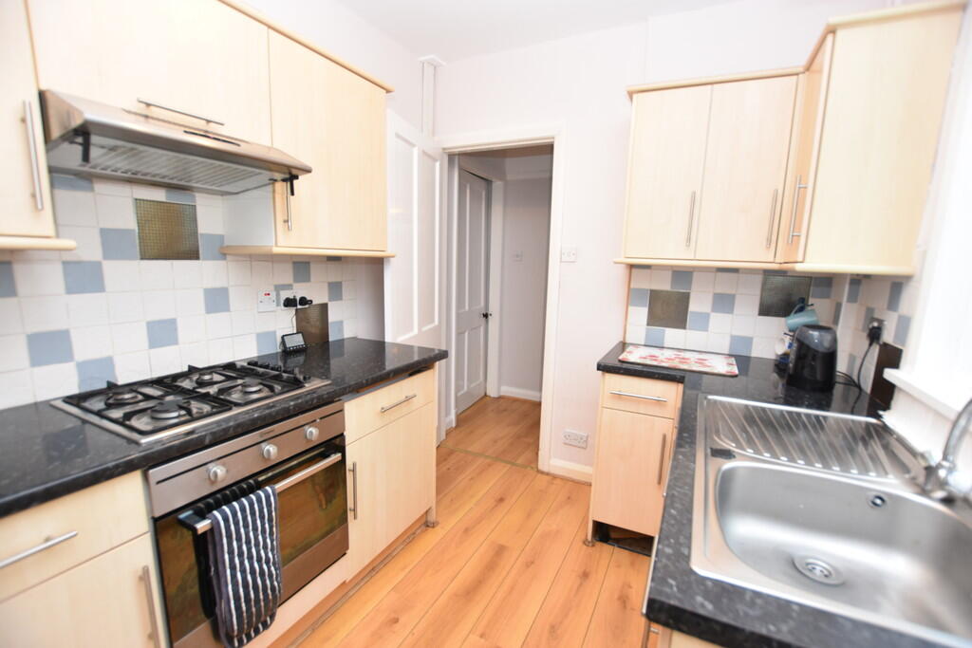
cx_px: 486
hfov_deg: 100.4
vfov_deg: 77.3
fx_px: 405
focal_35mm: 15
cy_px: 324
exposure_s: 1/60
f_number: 4
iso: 500
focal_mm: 10
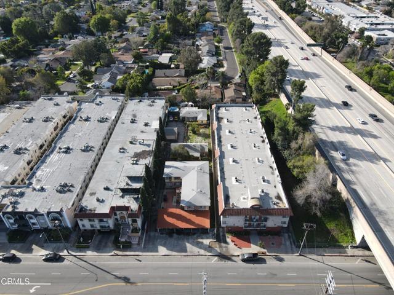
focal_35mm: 24
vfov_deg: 56.8
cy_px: 148
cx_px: 197
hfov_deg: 71.6
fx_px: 273
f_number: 2.8
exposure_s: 1/320
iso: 100
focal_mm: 4.5
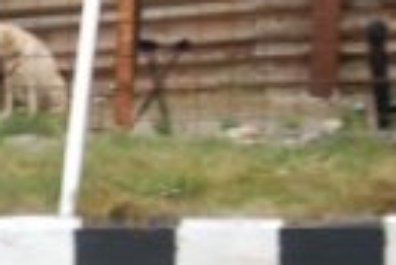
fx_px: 3733
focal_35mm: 339
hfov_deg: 5.9
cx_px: -475
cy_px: 509
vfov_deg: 4.0
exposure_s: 1/500
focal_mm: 46
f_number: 5
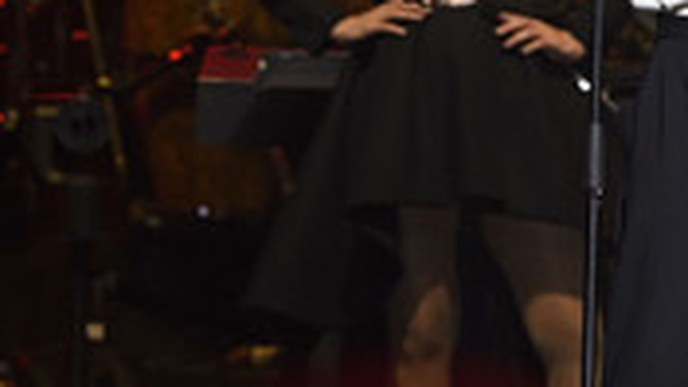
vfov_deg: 2.8
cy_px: -27
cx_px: 784
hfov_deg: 5.0
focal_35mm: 430
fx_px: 7844
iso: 1250
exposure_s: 1/640
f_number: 4
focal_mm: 160
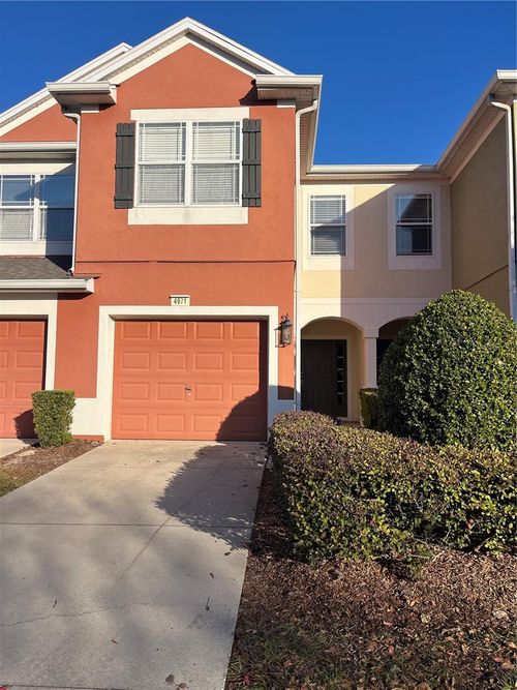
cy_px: 345
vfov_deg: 67.3
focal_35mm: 26
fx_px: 518
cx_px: 258
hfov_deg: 53.0
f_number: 1.6
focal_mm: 5.1
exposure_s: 1/3745
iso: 50
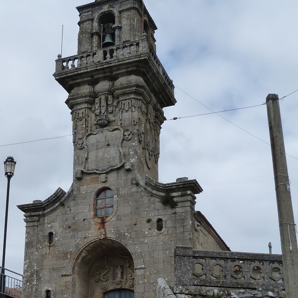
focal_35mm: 60
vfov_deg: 28.2
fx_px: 584
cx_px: 69
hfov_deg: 28.1
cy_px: 226
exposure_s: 1/500
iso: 125
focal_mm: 4.5
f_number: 5.6
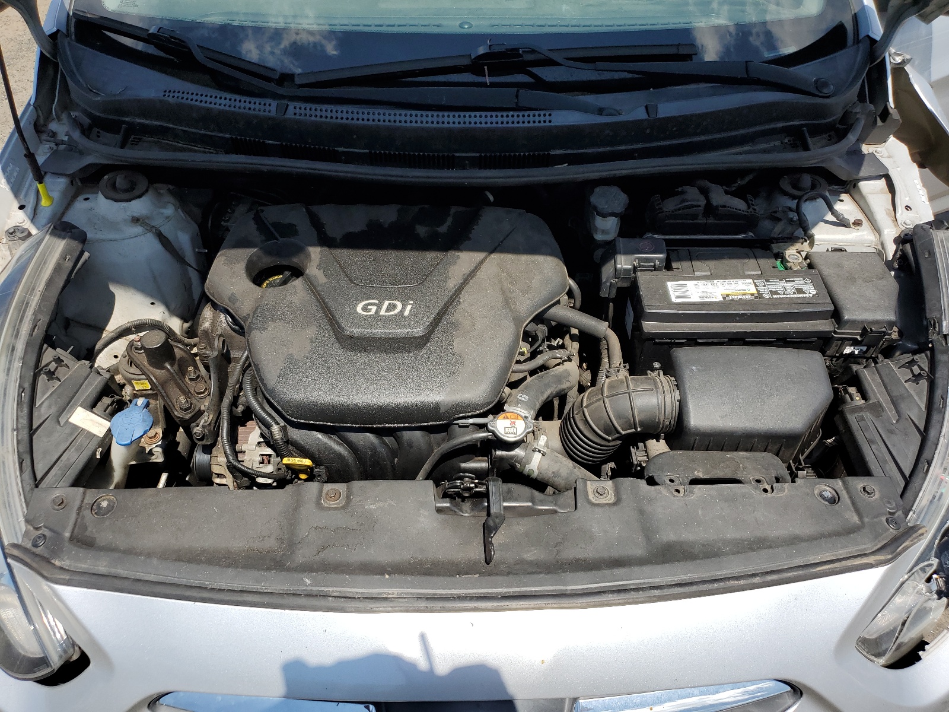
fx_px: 713
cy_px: 356
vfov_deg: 53.1
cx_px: 474
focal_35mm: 26
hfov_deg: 67.3
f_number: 1.5
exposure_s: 1/3333
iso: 50
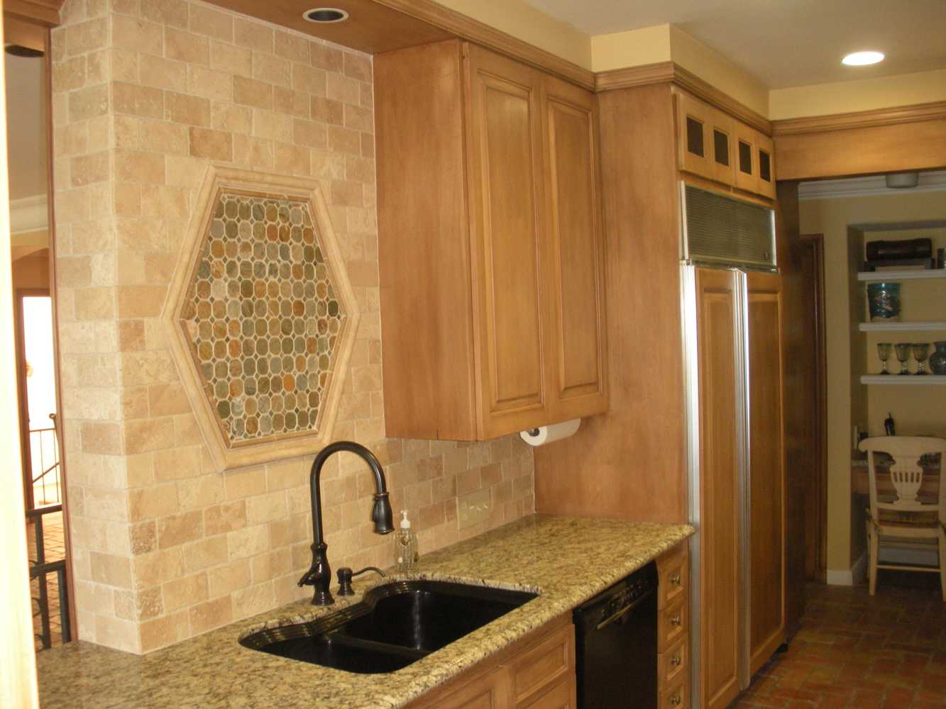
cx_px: 473
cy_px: 354
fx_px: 984
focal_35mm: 36
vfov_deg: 39.7
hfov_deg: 51.4
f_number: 3.5
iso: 273
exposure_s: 1/30
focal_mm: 6.3
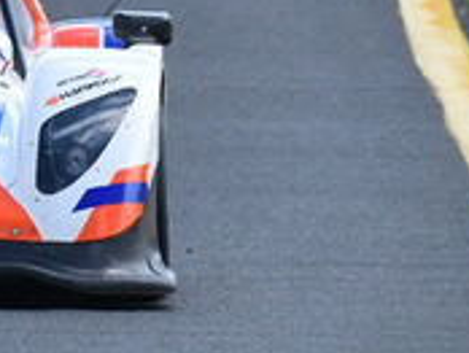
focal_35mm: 2914
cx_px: -181
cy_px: -132
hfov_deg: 0.7
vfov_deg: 0.5
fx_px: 39535
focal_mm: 440
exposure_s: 1/640
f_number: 11
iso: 1000
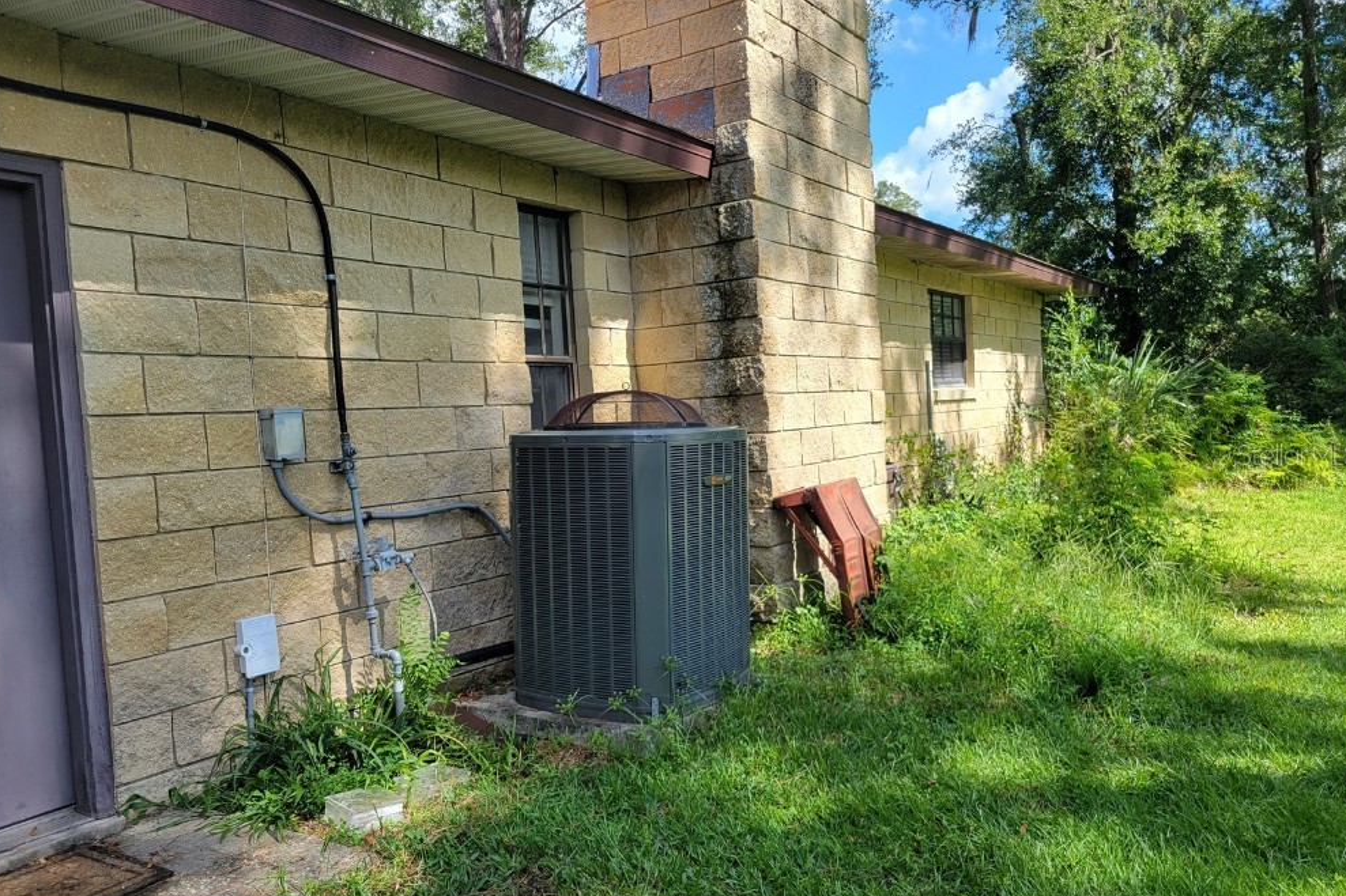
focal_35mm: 28
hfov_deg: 65.5
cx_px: 668
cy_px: 454
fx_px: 1047
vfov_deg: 46.4
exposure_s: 1/671
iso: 40
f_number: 1.8
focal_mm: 5.4
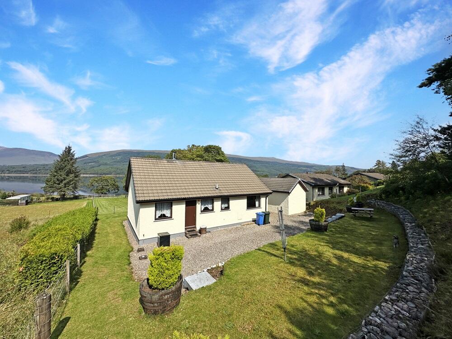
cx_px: 226
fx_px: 183
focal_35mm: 14
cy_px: 170
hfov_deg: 102.1
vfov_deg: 85.7
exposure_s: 1/4132
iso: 50
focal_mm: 2.22
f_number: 2.2
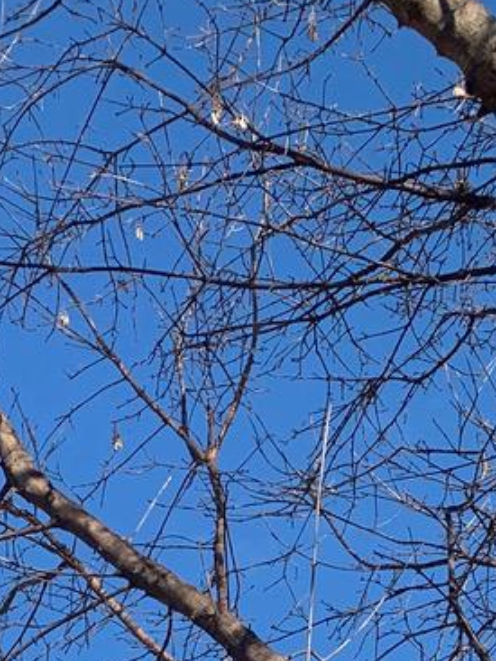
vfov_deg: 15.5
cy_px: 1192
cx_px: 137
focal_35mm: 109
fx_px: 2080
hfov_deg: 13.6
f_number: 1.8
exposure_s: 1/2421
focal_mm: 4.25
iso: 25
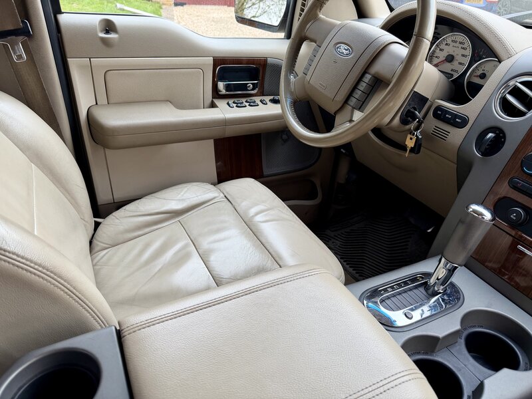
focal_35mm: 24
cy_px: 200
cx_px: 266
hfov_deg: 71.6
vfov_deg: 56.8
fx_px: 369
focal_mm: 6.76
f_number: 1.78
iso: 125
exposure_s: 1/121
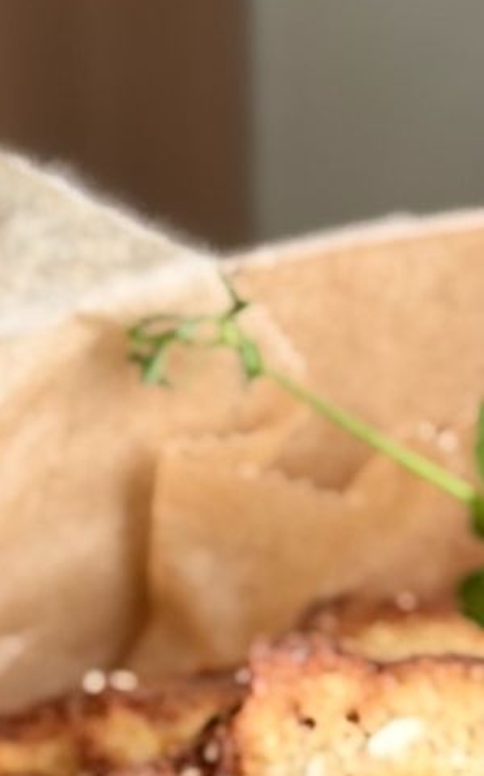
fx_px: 5728
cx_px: 884
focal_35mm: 271
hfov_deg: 4.8
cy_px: 1118
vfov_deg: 7.6
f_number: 1.78
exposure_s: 1/60
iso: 100
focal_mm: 6.76
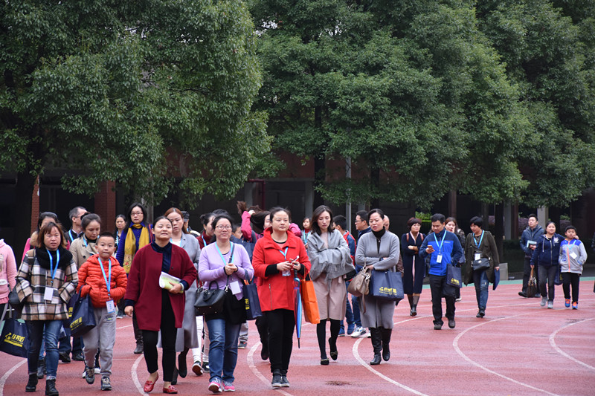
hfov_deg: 15.2
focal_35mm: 135
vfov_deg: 10.2
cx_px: 298
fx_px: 2231
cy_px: 198
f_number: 5.3
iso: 900
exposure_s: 1/250
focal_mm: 90
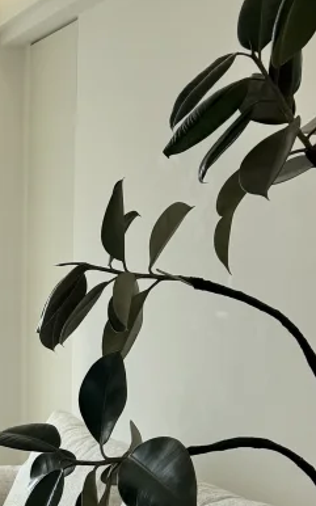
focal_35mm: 95
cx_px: -349
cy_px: 300
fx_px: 1310
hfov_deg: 12.0
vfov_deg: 21.8
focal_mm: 6.76
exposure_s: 1/1211
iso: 100
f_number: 1.78
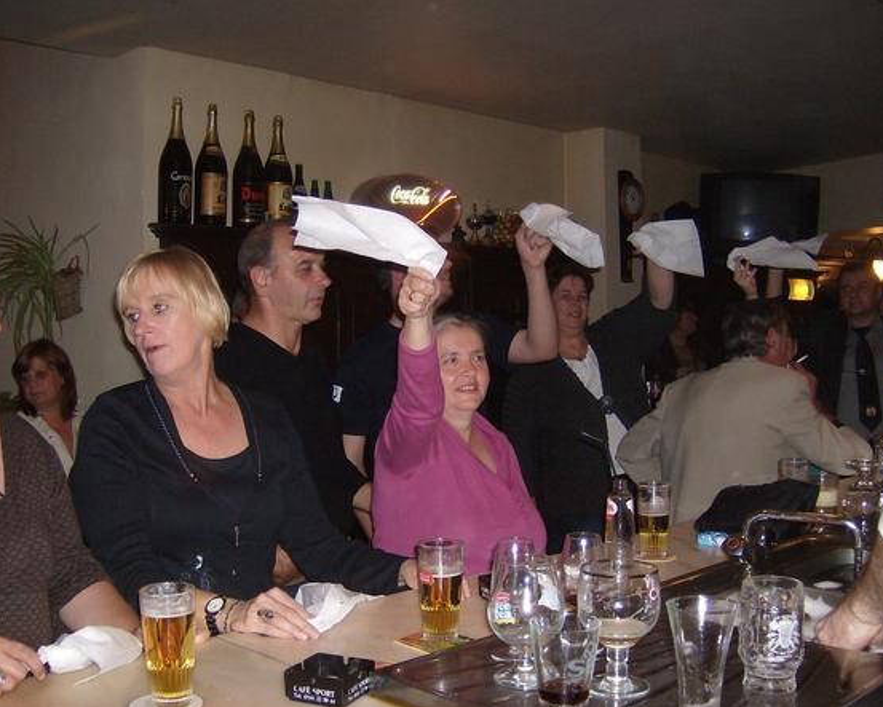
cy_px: 355
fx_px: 994
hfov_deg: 47.9
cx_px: 439
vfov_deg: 39.2
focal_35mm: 38
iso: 200
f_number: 2.8
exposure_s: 1/60
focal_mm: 6
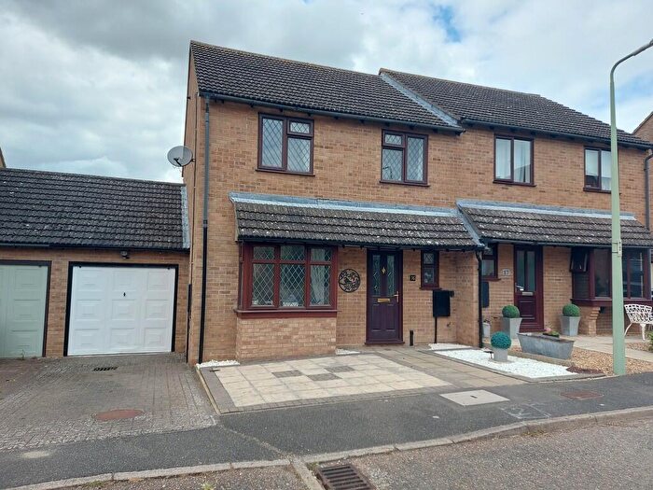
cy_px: 245
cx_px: 326
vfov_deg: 56.8
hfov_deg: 71.6
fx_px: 453
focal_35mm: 24
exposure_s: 1/506
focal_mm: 5.23
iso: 32
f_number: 1.8
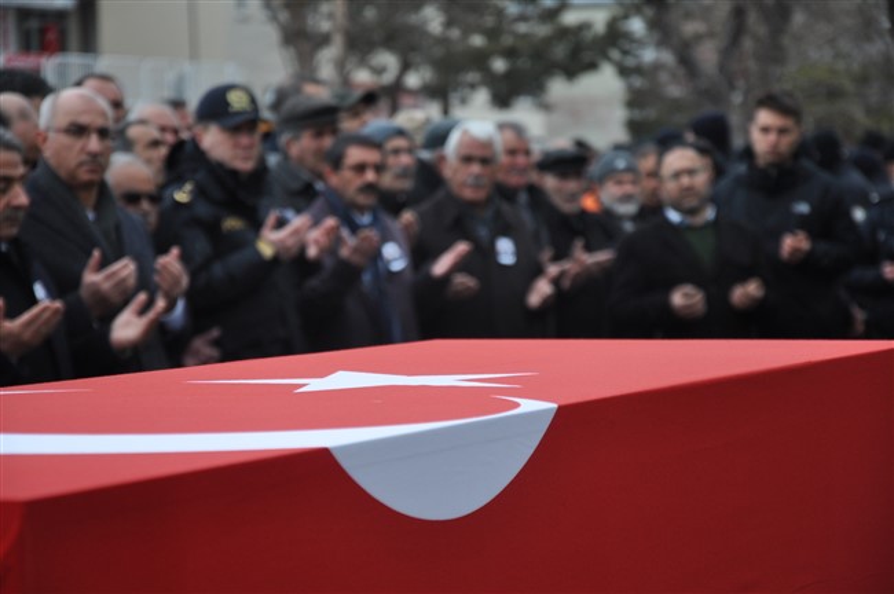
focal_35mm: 138
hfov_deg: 14.9
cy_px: 297
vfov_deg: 9.9
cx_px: 447
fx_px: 3423
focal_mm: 92
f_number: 6.3
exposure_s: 1/640
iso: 500
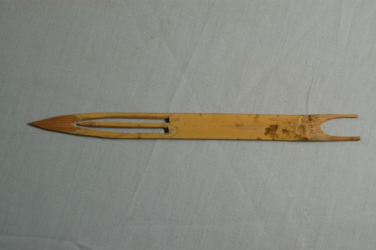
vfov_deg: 16.2
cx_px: 188
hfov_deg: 24.2
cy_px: 125
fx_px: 876
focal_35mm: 84
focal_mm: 56
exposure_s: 1/10
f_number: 10
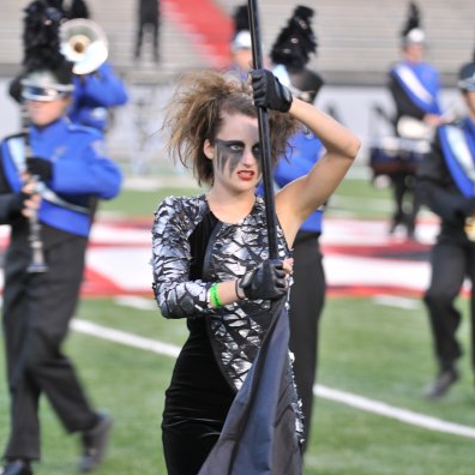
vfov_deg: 7.8
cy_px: 277
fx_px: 3478
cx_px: 238
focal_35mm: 224
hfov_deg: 7.8
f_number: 2.8
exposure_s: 1/80
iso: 200
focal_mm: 116
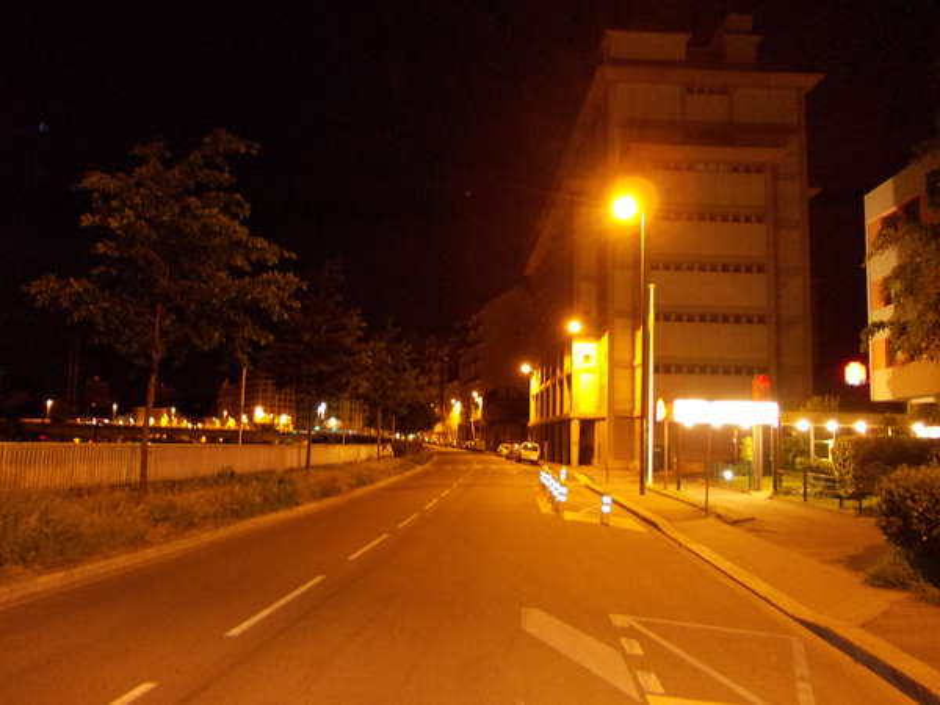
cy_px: 352
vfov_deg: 49.7
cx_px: 470
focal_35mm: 28
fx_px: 760
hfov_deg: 63.4
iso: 250
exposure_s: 1/2
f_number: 2.7
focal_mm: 4
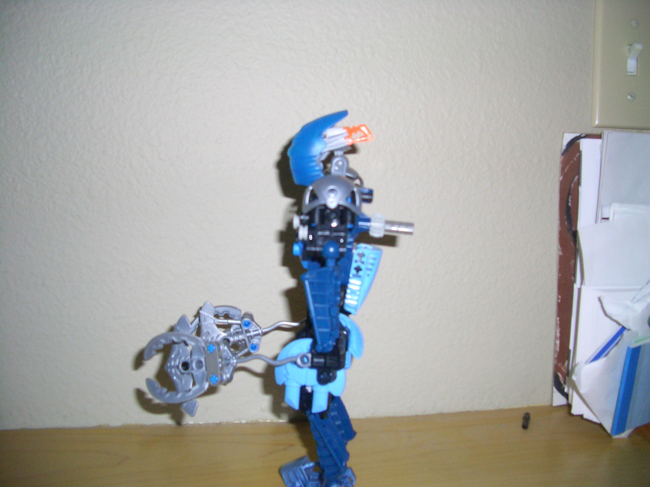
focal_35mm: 35
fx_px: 657
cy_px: 244
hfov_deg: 52.6
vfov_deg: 40.7
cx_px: 325
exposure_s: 1/60
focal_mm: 5.8
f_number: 2.6
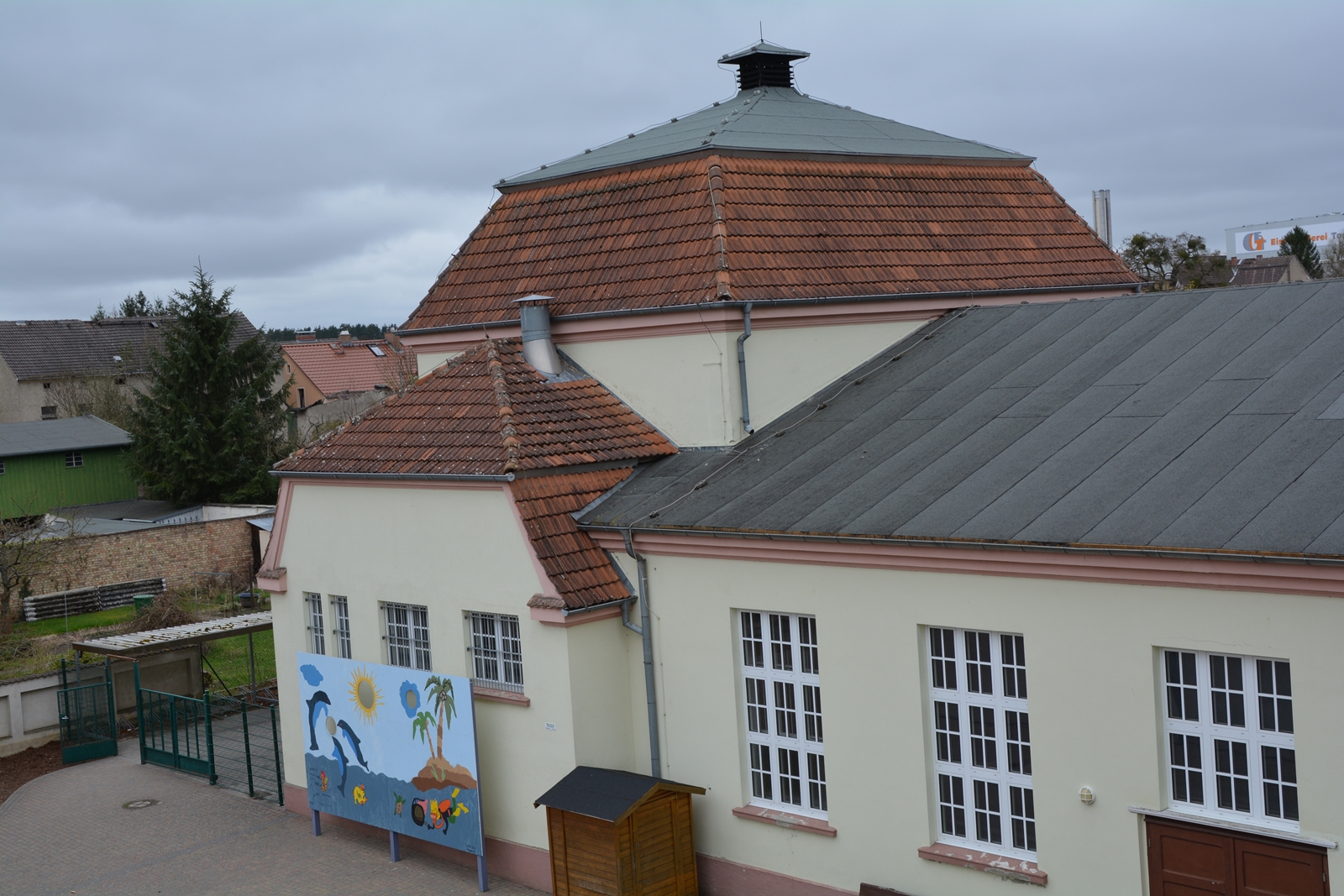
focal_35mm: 46
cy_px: 448
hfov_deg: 42.3
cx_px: 672
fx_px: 1736
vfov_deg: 28.9
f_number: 8
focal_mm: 31
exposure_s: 1/250
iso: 200
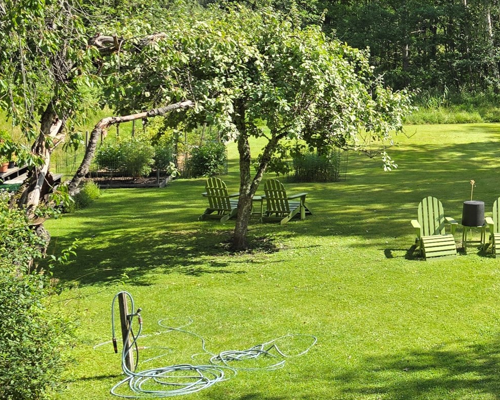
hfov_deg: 25.0
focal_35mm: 66
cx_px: 642
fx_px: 977
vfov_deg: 22.8
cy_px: 84
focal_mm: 6.3
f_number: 1.7
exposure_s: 1/466
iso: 12
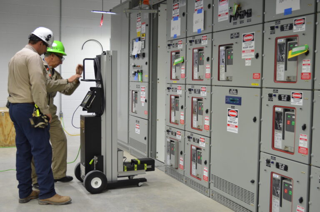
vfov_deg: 29.7
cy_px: 106
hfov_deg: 43.7
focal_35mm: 45
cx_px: 160
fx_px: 399
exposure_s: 1/60
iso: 560
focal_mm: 30
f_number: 4.5
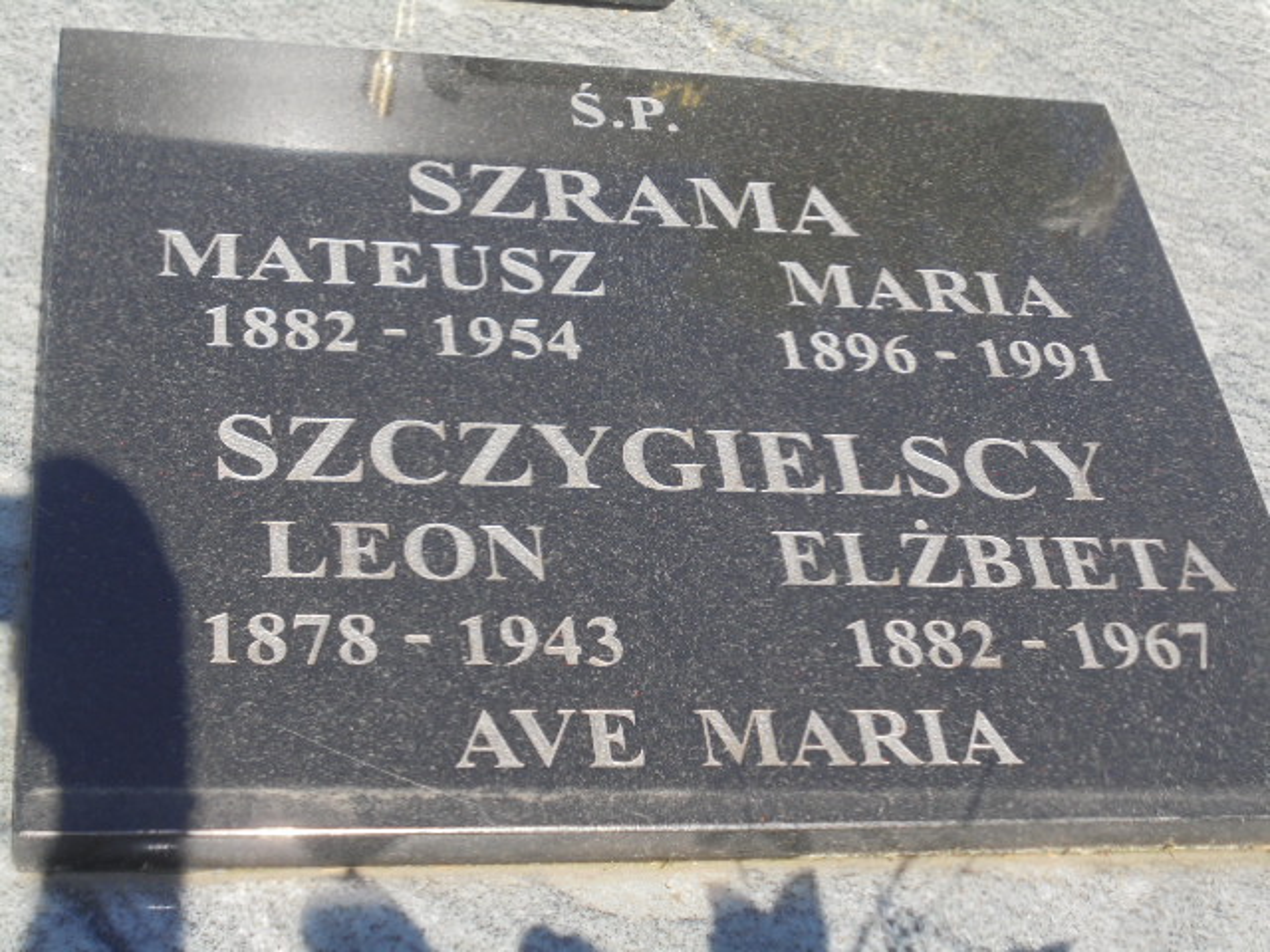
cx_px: 635
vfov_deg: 26.1
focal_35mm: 56
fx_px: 2055
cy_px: 476
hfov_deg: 34.3
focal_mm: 10.1
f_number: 5.2
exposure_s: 1/320
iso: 100
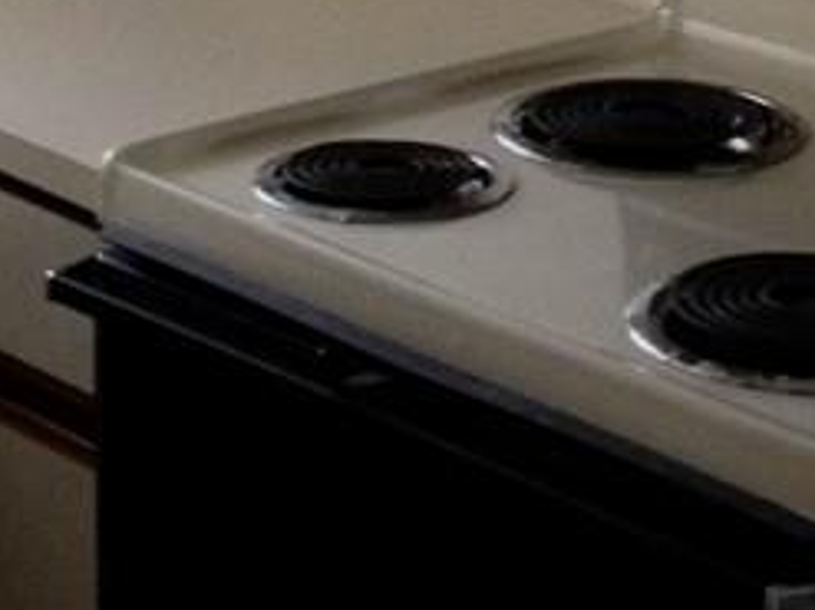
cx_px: 630
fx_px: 3412
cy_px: -73
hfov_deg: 13.6
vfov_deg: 10.1
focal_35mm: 145
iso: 400
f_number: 2.4
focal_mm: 4.28
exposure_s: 1/17
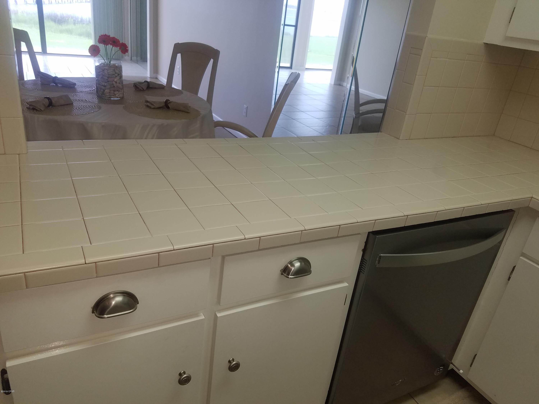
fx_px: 405
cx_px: 270
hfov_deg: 67.3
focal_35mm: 26
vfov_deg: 53.1
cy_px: 202
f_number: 1.7
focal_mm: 4.2
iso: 80
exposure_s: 1/120
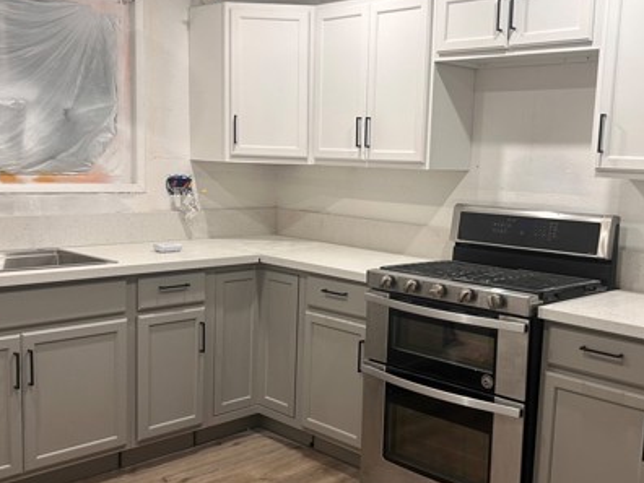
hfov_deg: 44.7
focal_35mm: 42
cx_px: 364
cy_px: 265
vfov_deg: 34.3
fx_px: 781
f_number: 1.5
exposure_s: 1/60
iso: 80
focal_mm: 5.7
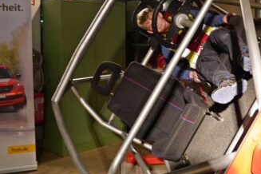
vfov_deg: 30.7
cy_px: 45
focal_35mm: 43
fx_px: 312
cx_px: 195
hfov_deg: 44.0
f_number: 4
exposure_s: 1/160
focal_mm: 24
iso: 8000
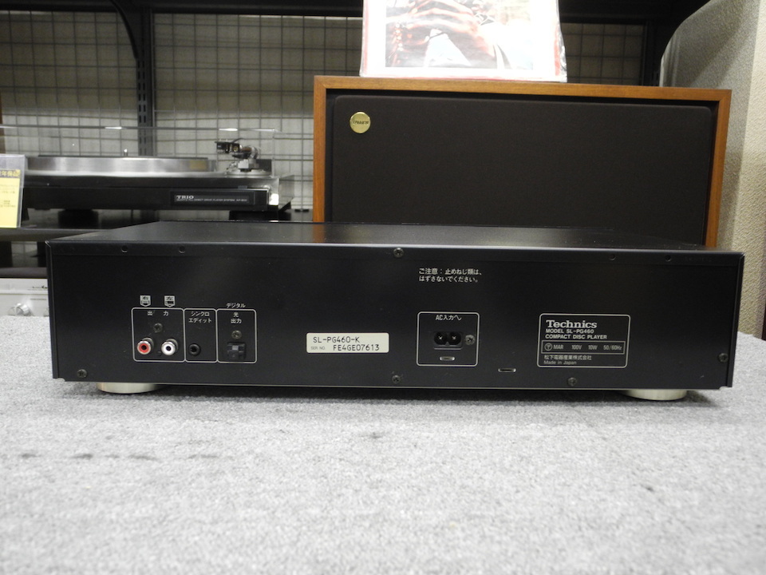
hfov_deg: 56.8
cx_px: 383
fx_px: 708
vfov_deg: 44.2
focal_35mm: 32
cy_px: 288
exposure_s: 1/29.2
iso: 400
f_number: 2.8
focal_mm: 6.8
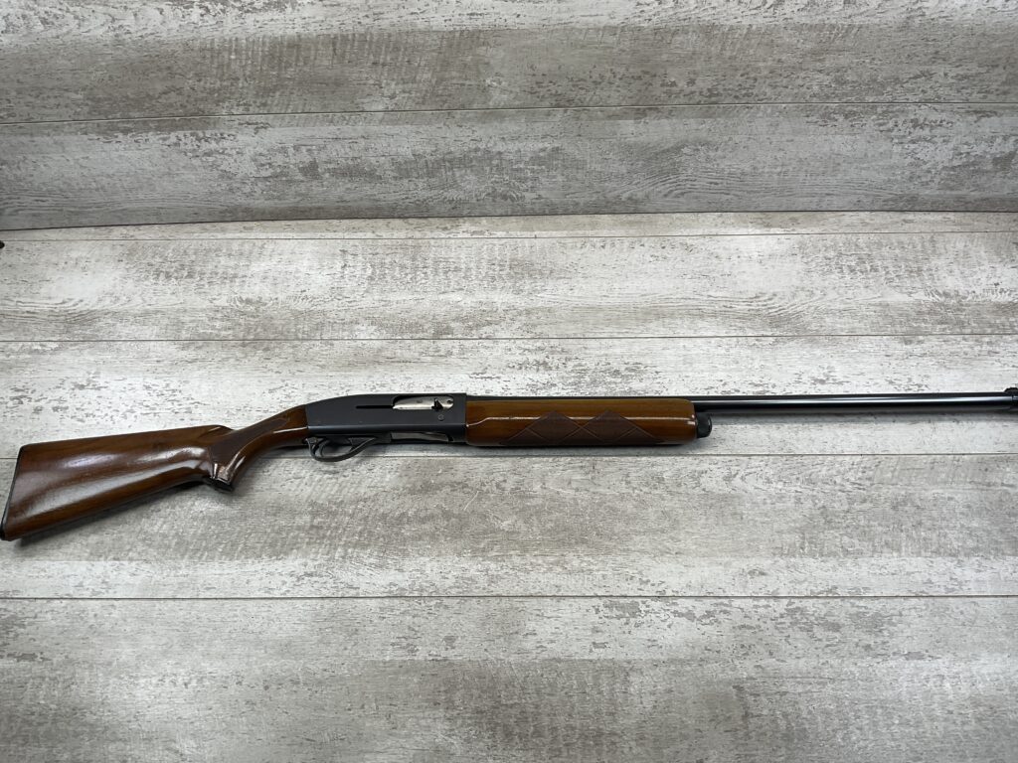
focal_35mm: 29
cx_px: 509
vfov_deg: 48.2
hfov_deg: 61.7
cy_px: 382
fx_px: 853
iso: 16
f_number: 1.8
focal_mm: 3
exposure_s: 1/180
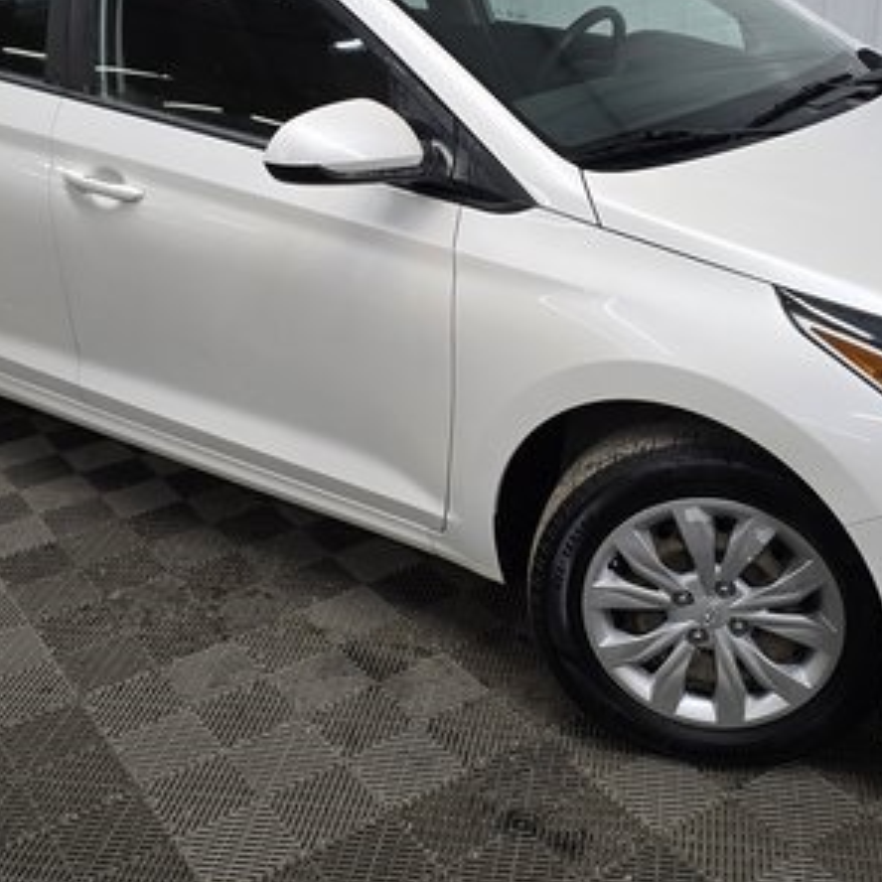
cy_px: 343
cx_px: 489
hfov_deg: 38.3
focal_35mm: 44
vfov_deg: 38.2
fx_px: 1268
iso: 160
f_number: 1.7
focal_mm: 6.3
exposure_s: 1/120
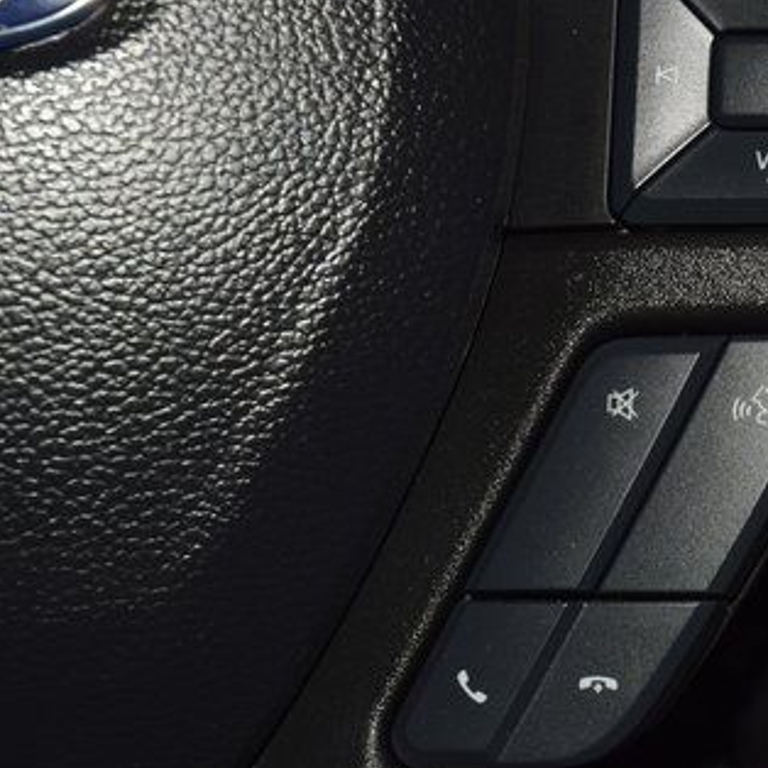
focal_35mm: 135
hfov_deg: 12.8
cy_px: 346
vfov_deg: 12.9
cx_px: 780
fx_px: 3389
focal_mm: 52
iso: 100
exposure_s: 1/60
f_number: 8
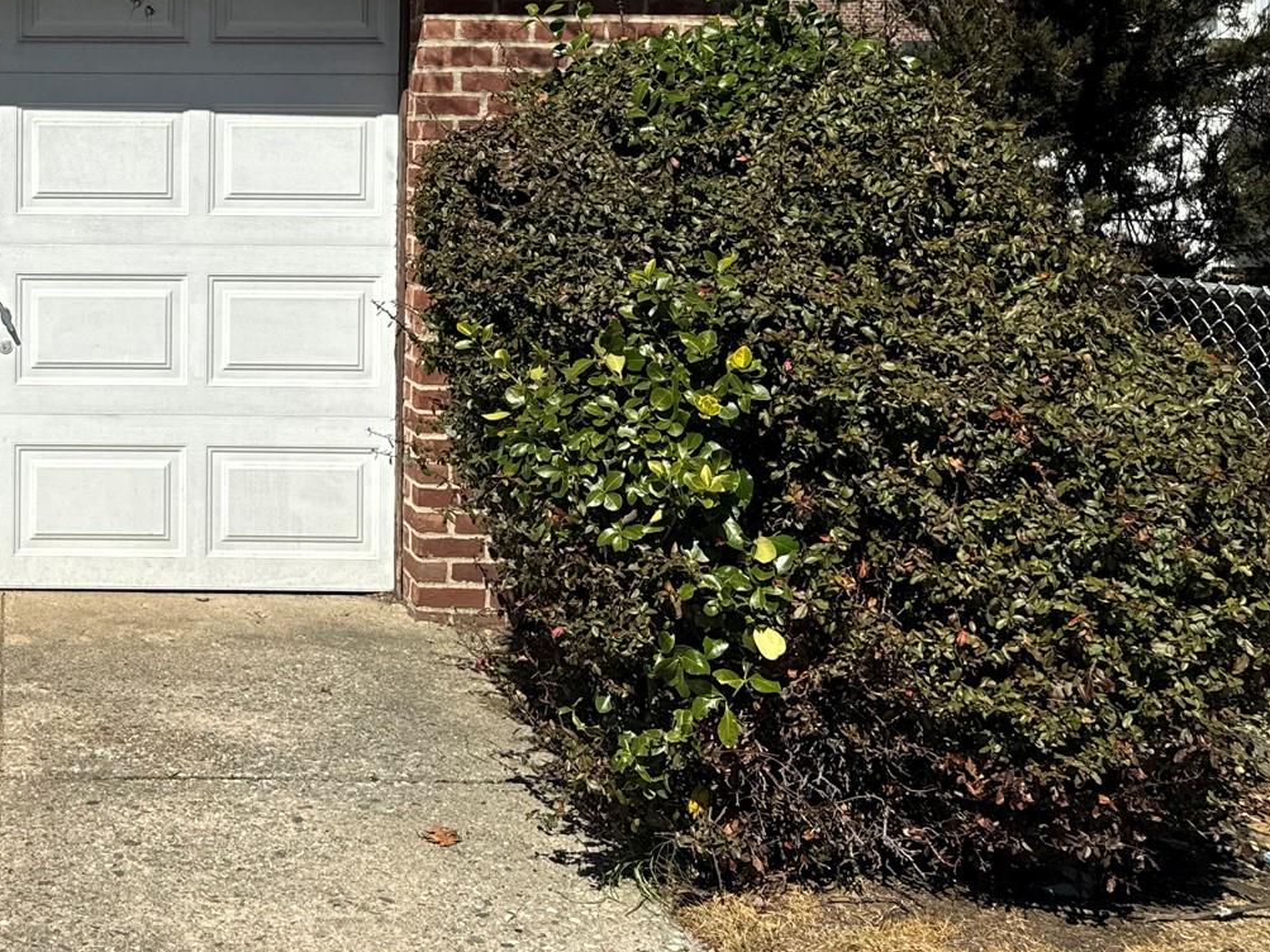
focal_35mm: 49
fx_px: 1798
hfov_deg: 35.4
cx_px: 11
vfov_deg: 28.9
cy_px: 172
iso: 80
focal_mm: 6.76
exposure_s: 1/7092
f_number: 1.78
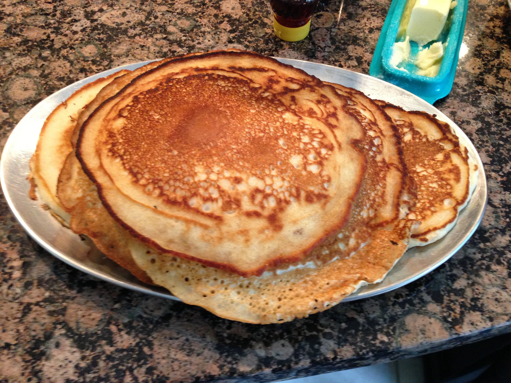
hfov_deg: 55.4
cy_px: 192
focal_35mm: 33
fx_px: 487
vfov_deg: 42.9
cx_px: 256
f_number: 2.4
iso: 200
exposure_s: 1/20
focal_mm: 4.13
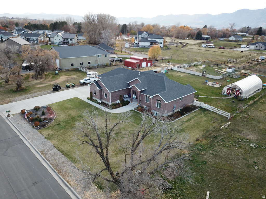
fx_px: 200
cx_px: 133
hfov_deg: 67.3
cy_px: 100
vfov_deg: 53.1
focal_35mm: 26
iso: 115
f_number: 2.2
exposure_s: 1/100
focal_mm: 4.73
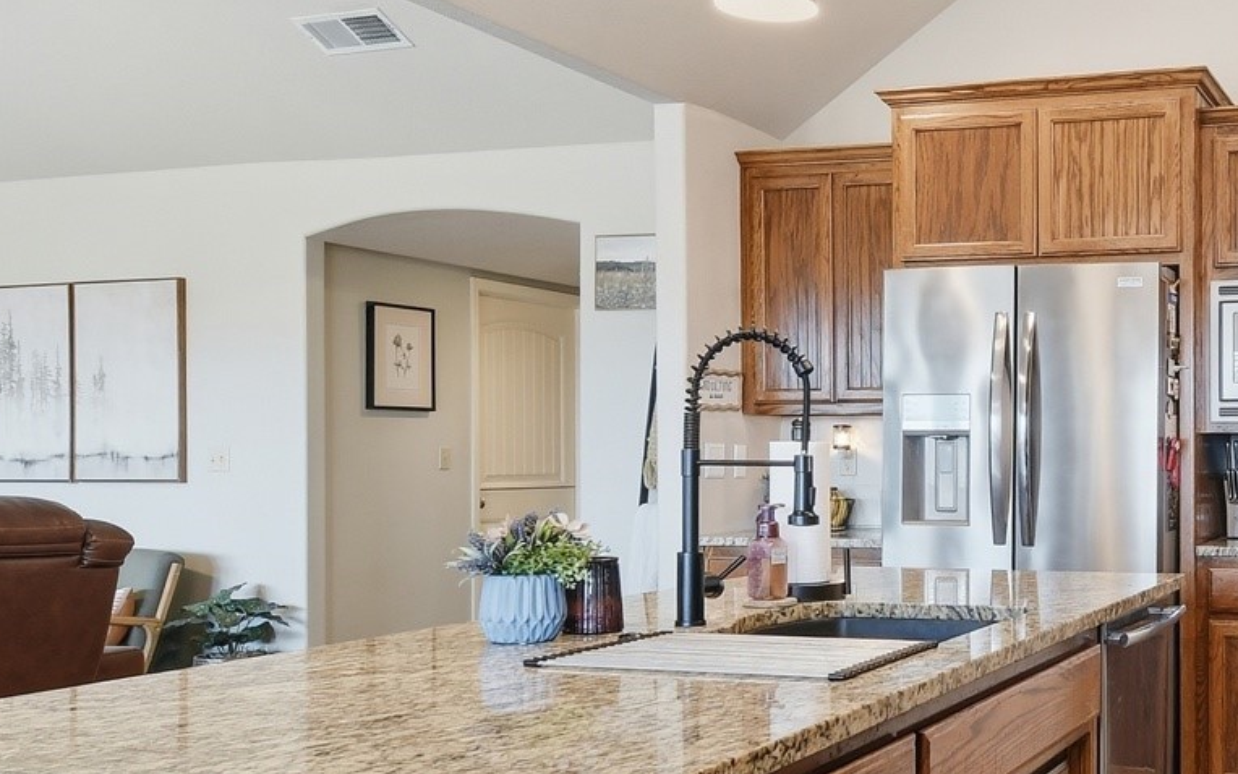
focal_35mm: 38
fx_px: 1282
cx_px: 1125
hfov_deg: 46.3
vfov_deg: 33.5
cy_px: 480
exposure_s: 1/15
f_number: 9
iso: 250
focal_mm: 10
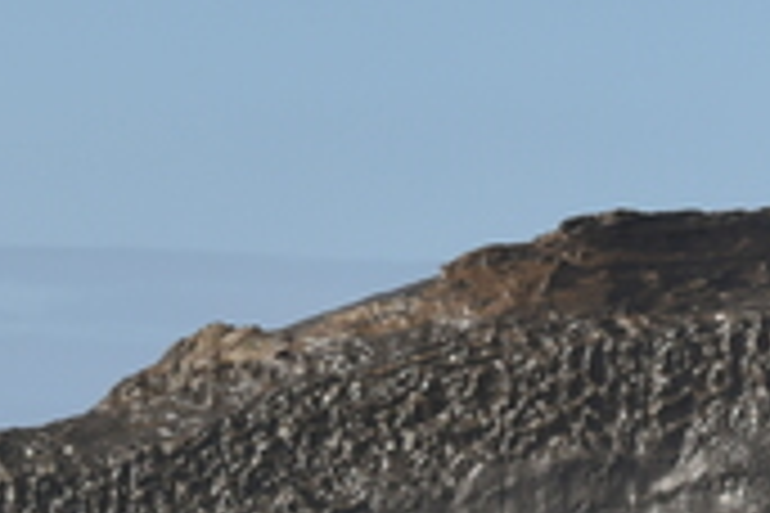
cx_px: 1288
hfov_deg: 2.7
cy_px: 405
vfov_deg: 1.8
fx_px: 15998
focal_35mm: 748
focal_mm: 100
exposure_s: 1/320
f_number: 9
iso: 100
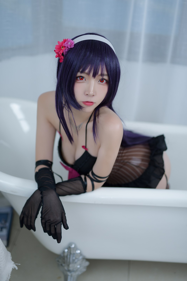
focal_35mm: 50
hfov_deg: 27.0
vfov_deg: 39.6
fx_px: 389
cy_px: 140
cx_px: 94
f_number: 1.4
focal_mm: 50
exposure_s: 1/200
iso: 100
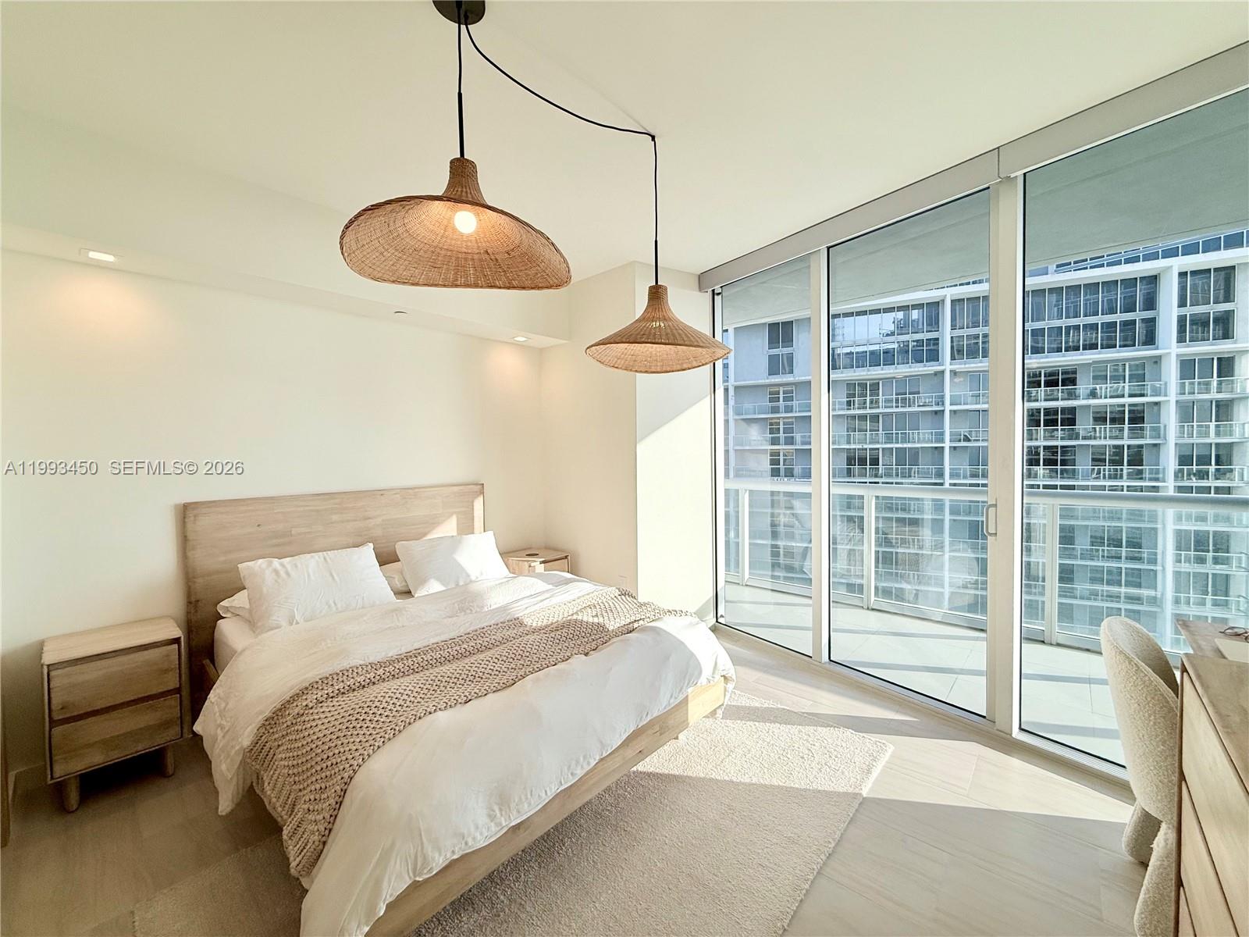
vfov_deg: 85.7
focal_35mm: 14
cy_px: 468
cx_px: 624
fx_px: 505
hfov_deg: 102.1
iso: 50
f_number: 2.2
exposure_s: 1/760
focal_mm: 2.22
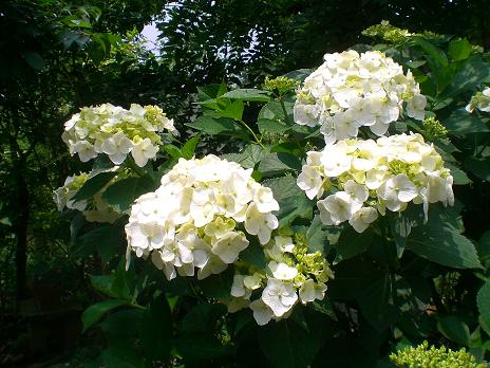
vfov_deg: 37.7
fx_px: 538
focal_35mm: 38
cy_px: 184
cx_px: 245
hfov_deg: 49.0
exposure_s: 1/640
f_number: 4.4
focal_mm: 6.3
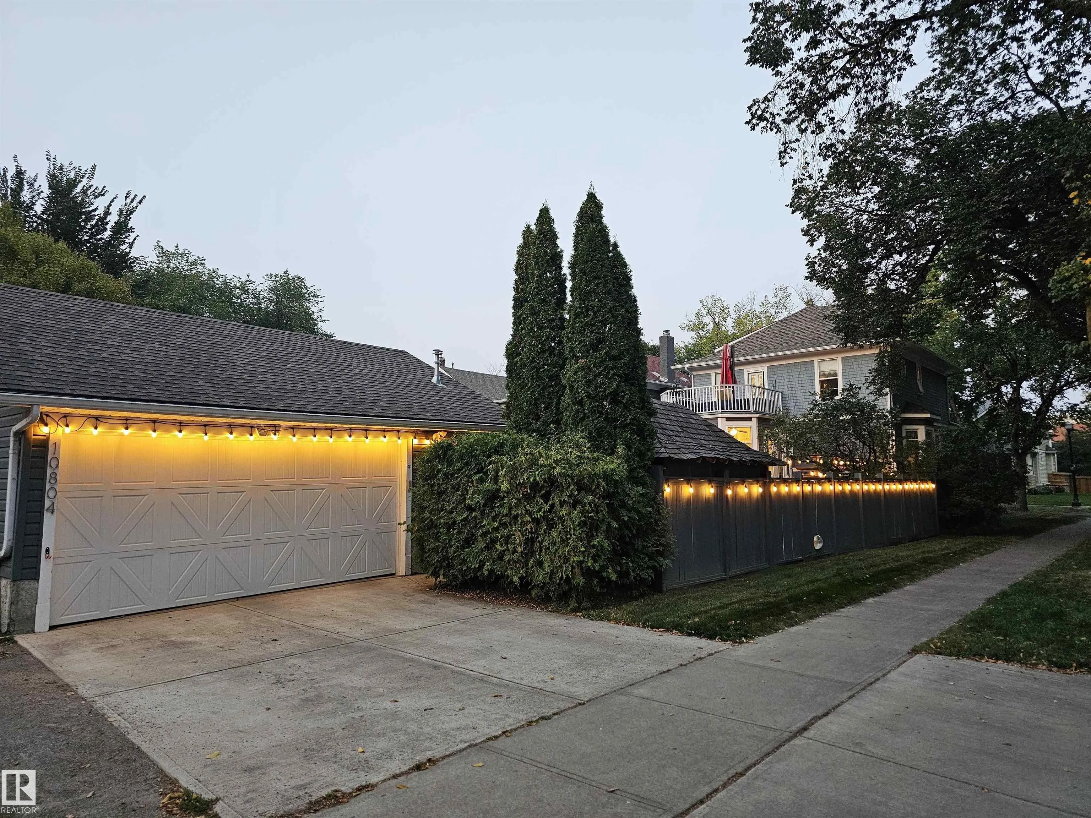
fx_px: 725
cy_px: 409
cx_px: 546
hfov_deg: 73.9
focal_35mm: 23
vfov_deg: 58.9
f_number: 1.7
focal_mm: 6.3
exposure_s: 1/120
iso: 320
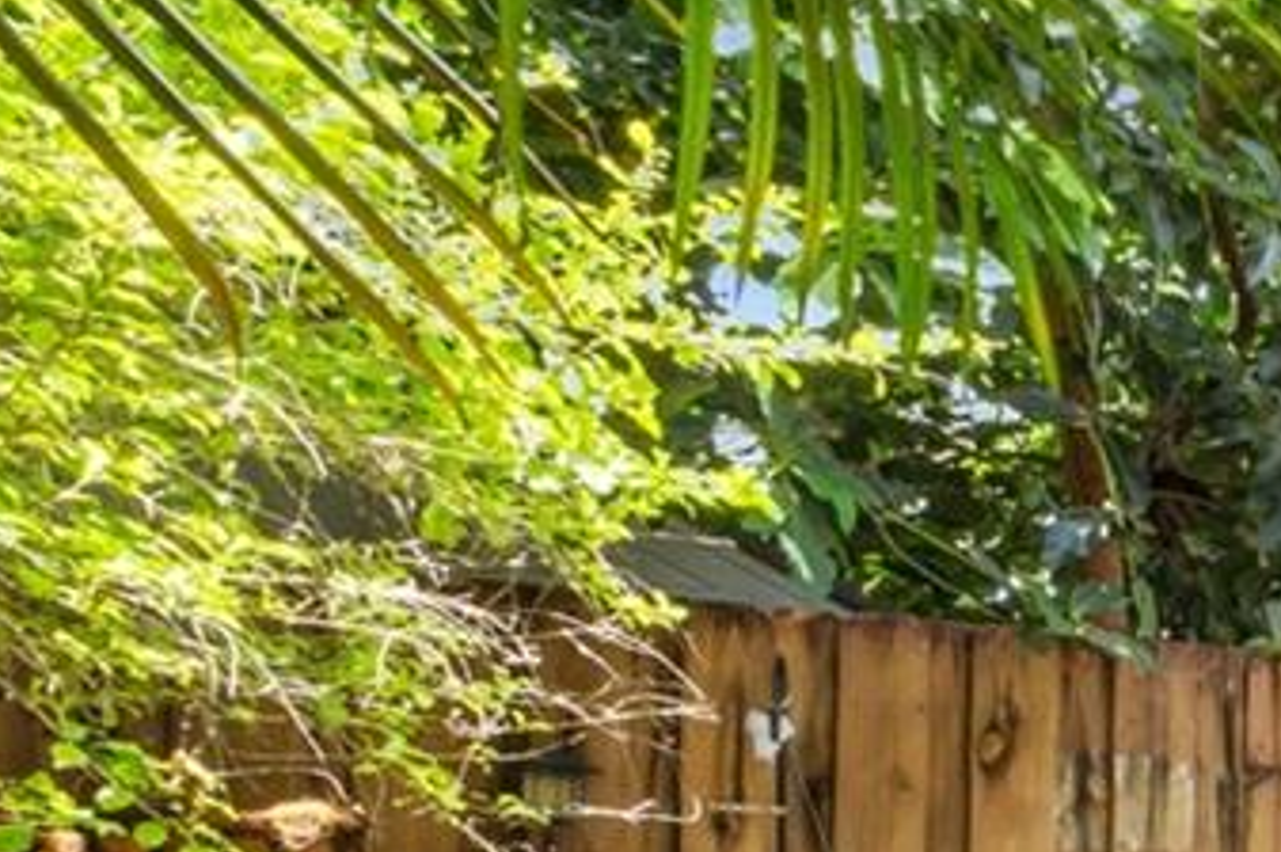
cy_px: 1073
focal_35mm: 78
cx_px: 2779
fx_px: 2786
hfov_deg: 16.7
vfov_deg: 16.5
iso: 250
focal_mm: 16.5
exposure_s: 1/3
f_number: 18
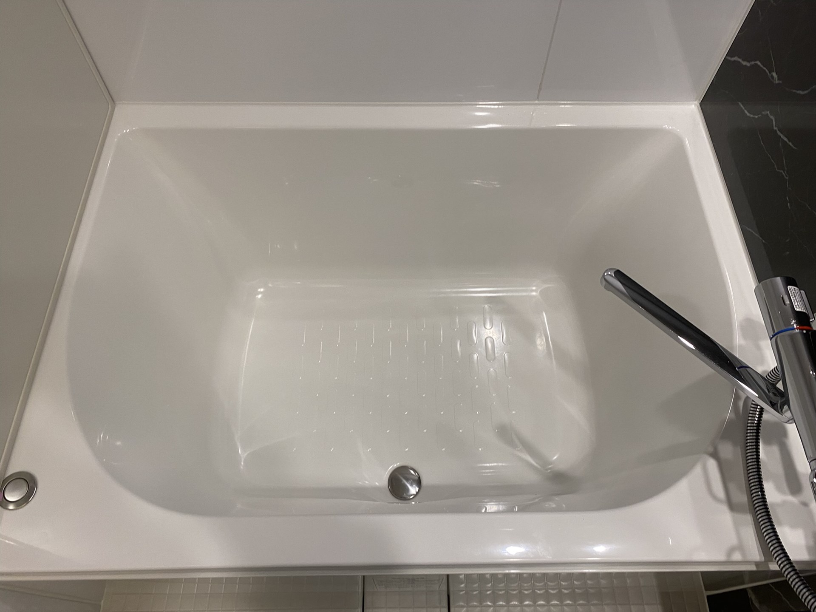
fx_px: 613
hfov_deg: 67.3
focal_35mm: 26
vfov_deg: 53.1
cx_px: 408
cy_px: 306
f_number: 1.8
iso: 80
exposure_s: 1/50
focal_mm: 4.25
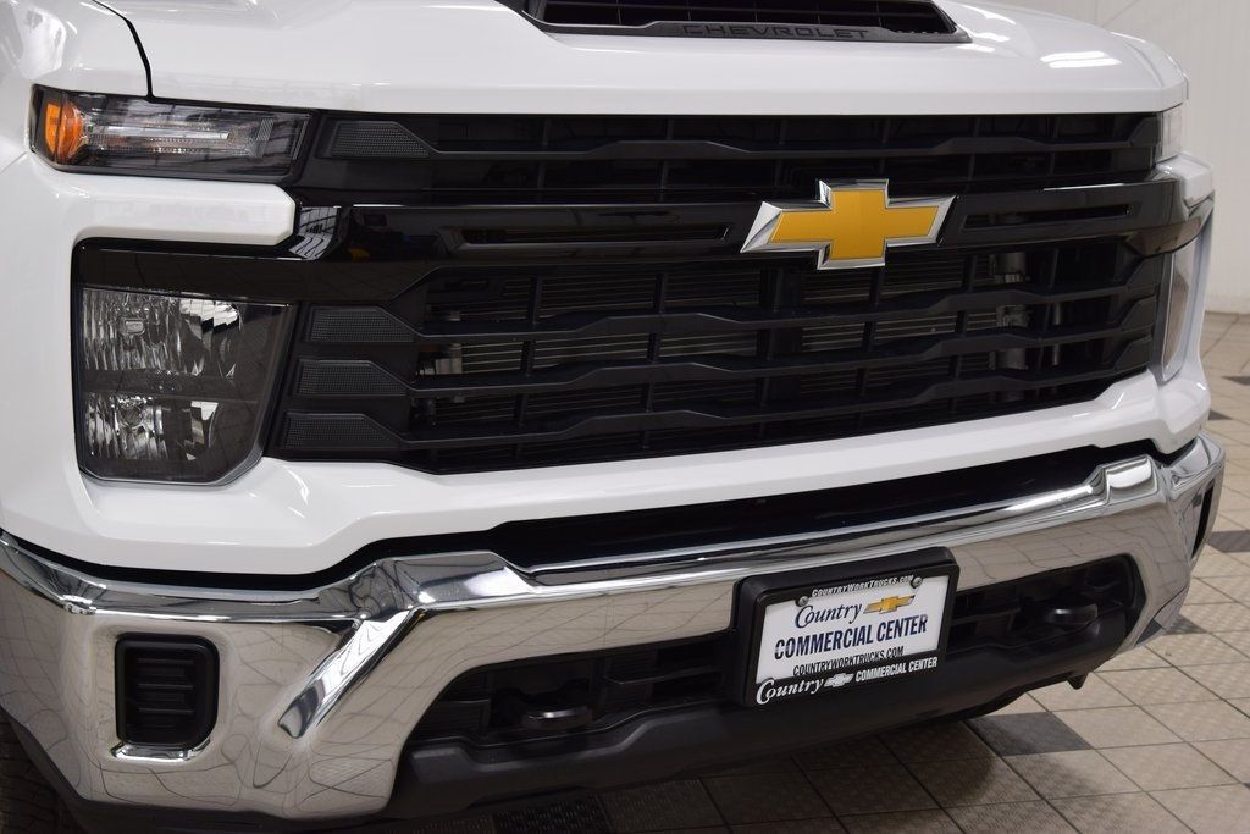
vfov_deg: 28.1
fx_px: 1667
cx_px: 625
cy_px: 417
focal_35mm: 48
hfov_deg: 41.1
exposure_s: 1/25
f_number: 7.1
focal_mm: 32
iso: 400
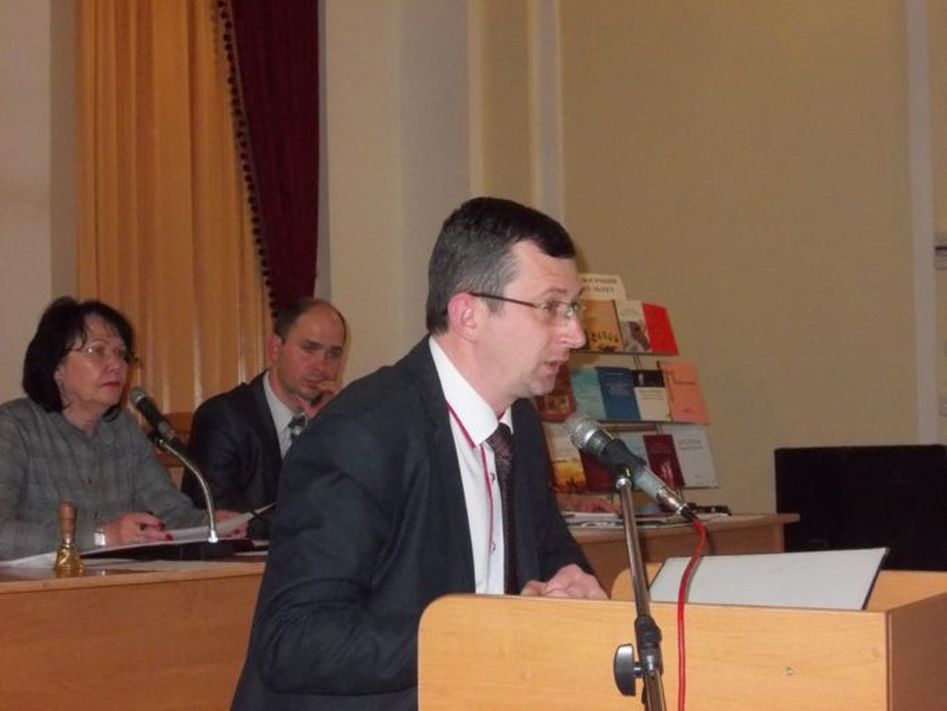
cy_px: 356
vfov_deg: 20.7
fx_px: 1943
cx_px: 474
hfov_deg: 27.4
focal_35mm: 71
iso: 640
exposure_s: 1/60
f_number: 4.3
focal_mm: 10
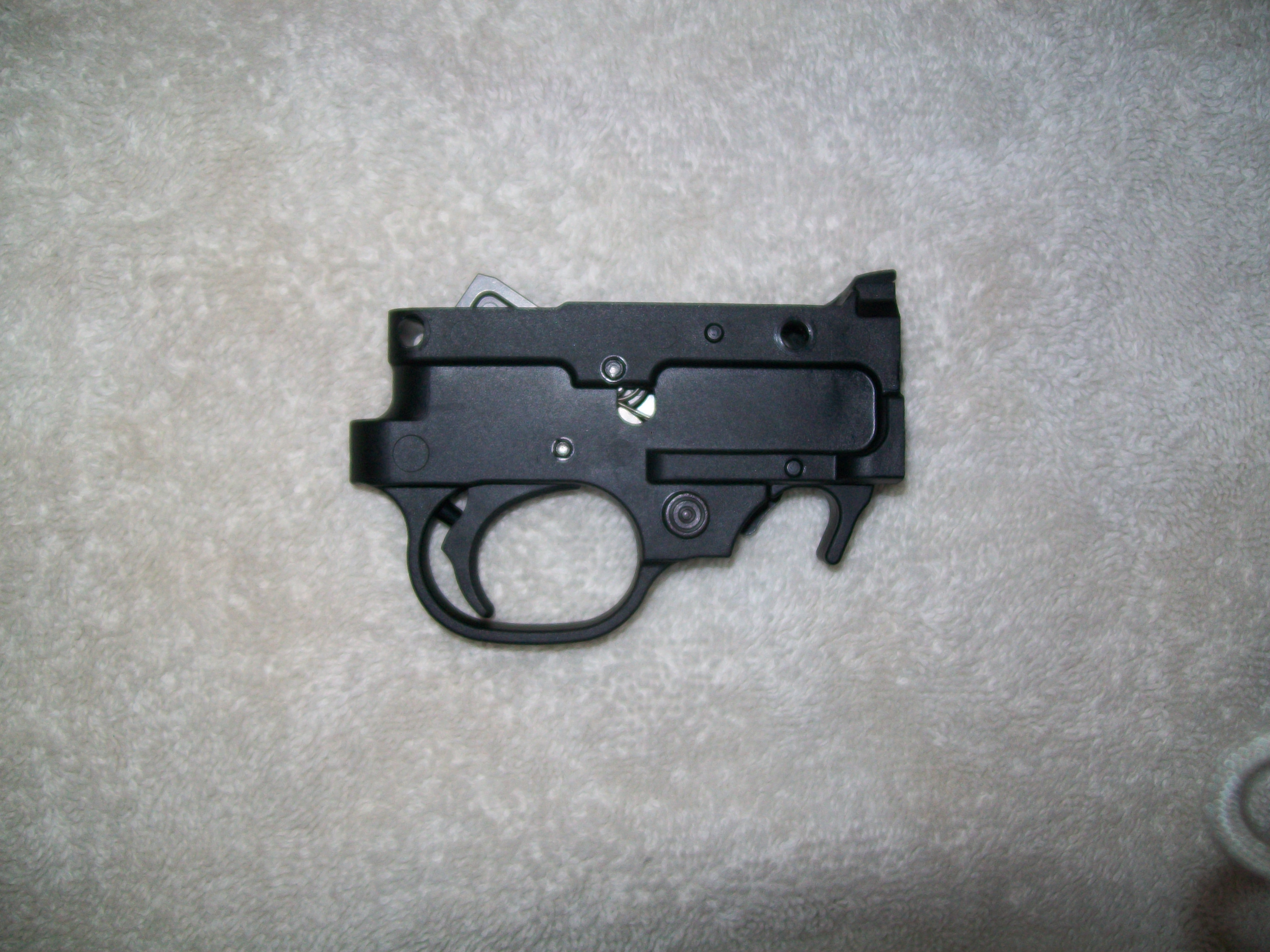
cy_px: 476
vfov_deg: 41.8
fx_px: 1247
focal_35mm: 34
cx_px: 635
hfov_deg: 54.0
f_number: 2.7
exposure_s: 1/60
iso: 64
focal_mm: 6.1
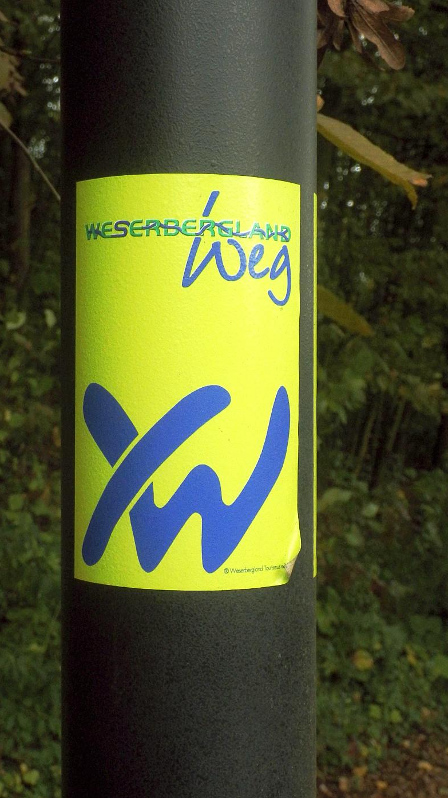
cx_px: 189
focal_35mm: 46
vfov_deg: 44.6
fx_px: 972
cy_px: 400
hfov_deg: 25.9
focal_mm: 7.5
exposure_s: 1/200
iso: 250
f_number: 5
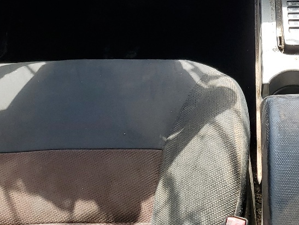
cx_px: 271
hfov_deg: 24.9
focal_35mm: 76
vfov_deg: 18.4
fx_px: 657
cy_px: -43
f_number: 1.5
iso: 50
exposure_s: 1/556
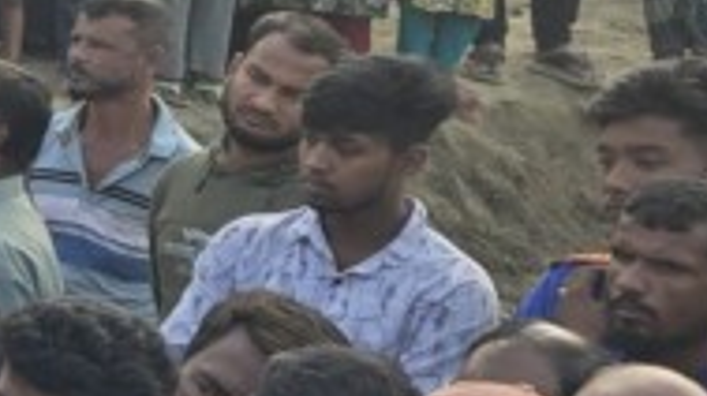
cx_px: -1455
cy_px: -93
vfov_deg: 7.5
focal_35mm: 159
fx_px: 2979
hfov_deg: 9.9
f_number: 1.7
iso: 12
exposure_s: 1/298
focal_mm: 6.3
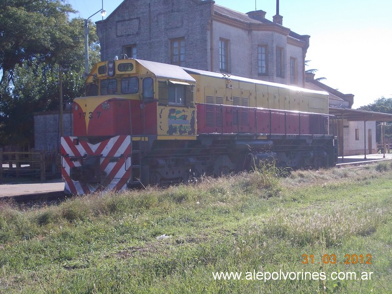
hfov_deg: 37.5
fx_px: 577
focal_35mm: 51
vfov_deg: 28.5
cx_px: 196
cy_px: 147
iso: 80
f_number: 7.2
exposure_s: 1/125
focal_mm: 7.2
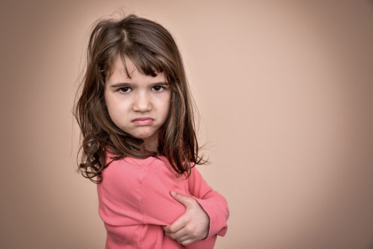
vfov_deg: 28.1
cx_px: 186
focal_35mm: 48
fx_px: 497
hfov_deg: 41.1
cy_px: 124
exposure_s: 1/125
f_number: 5.6
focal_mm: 48
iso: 500
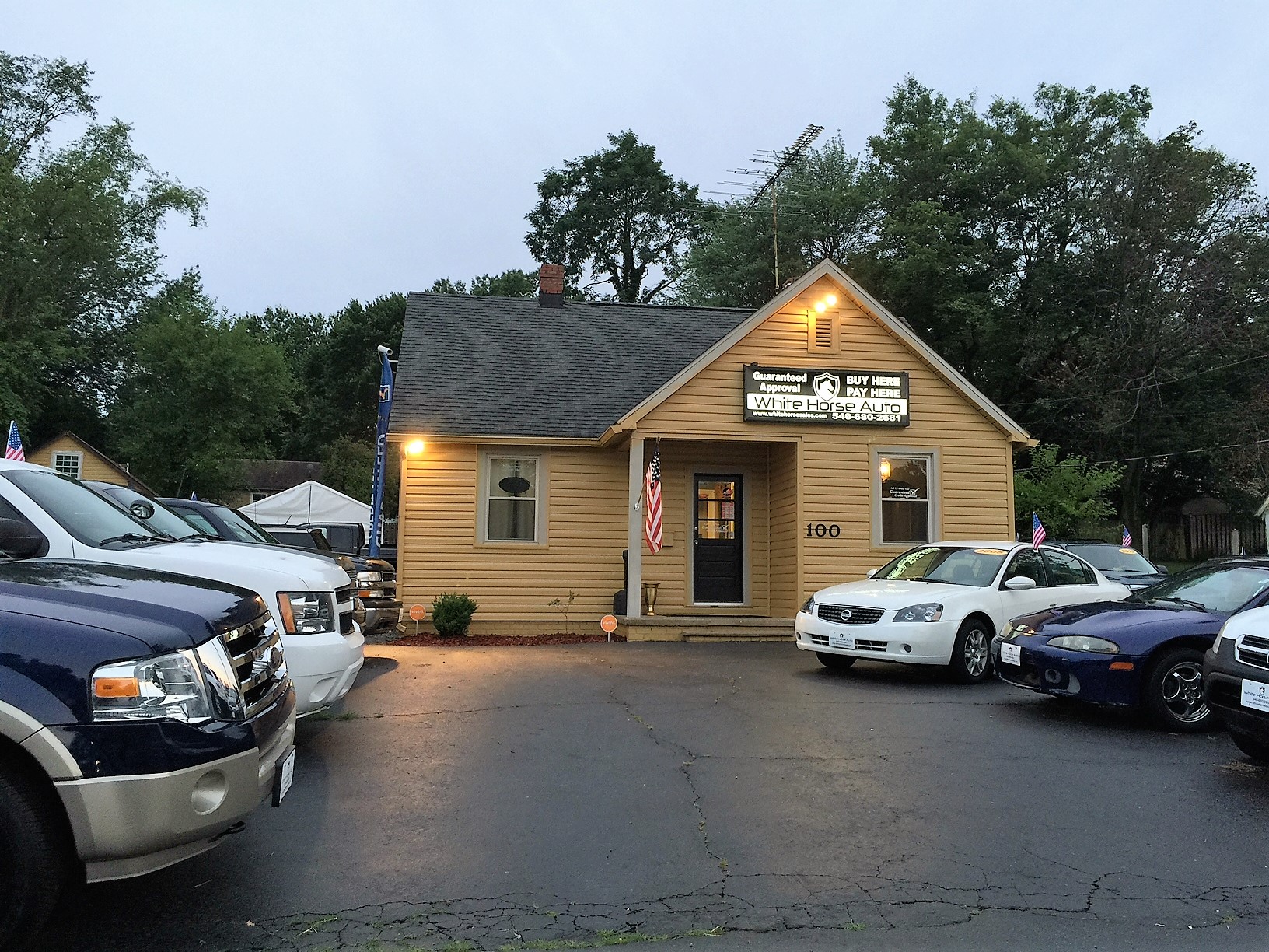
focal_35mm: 29
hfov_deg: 61.7
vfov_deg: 48.2
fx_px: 1063
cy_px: 476
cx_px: 634
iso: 32
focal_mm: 4.15
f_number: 2.2
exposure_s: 1/15
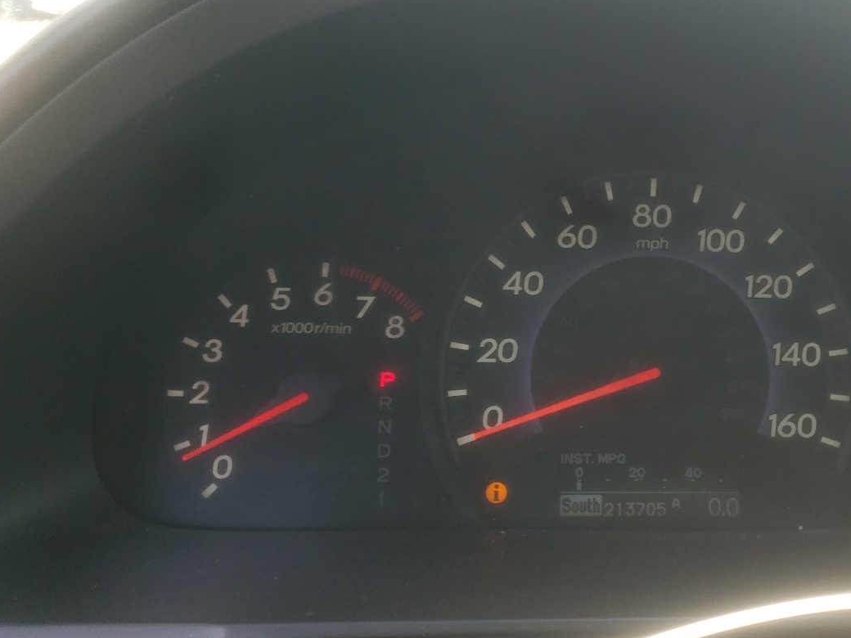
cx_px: 606
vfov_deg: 35.9
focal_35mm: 40
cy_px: 337
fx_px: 983
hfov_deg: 45.6
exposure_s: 1/192
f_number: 1.5
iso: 50
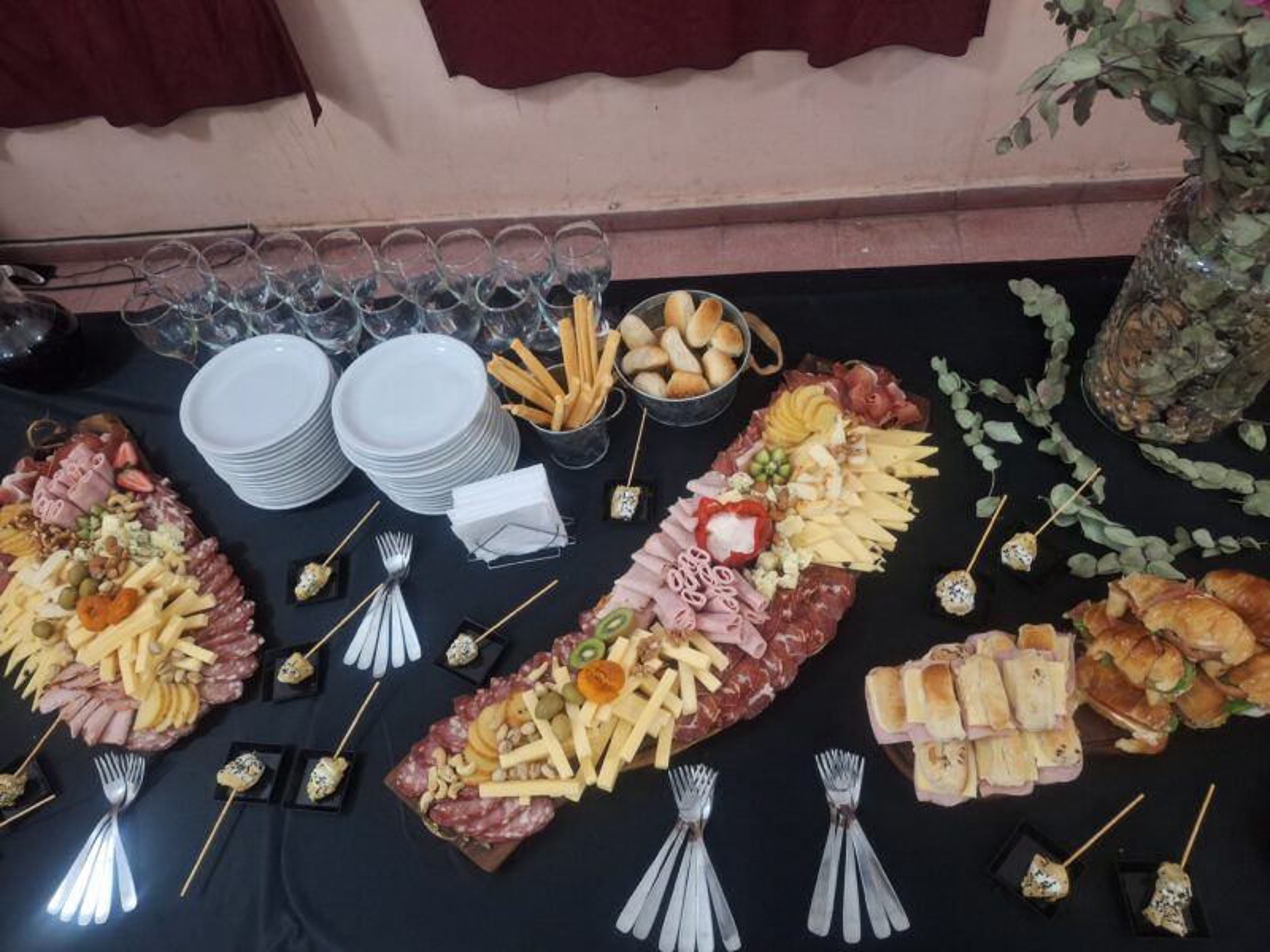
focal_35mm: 23
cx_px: 635
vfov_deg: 58.9
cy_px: 476
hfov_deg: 73.9
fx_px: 844
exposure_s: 1/20
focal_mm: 5.54
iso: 500
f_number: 1.8
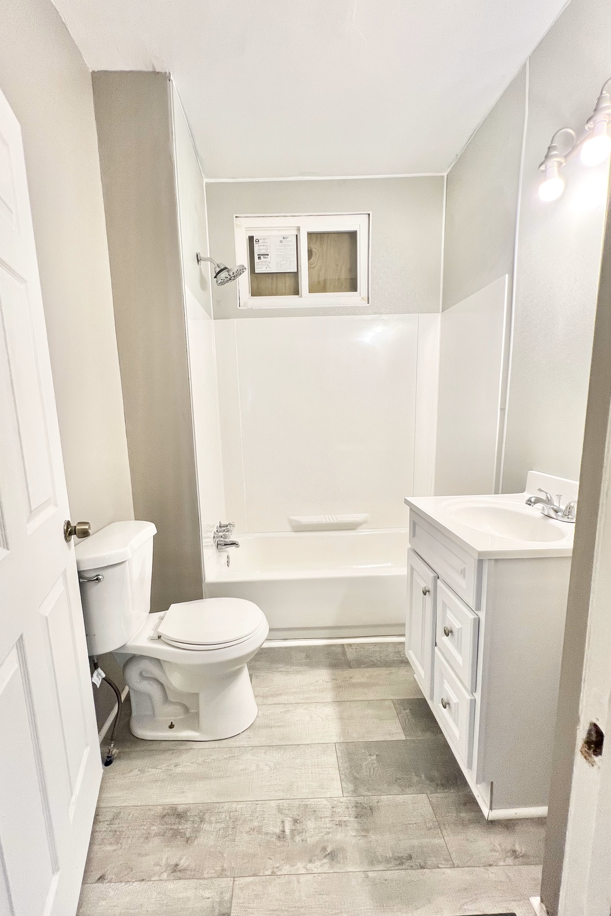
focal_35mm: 14
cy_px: 469
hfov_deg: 81.1
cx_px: 286
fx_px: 356
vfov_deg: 104.2
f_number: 1.8
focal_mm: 1.57
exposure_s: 1/120
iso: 125
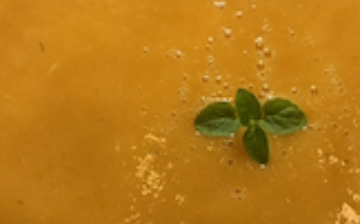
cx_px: 204
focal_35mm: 68
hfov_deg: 30.2
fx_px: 667
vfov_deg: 19.0
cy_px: 155
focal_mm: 5.96
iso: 400
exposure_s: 1/50
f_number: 1.6
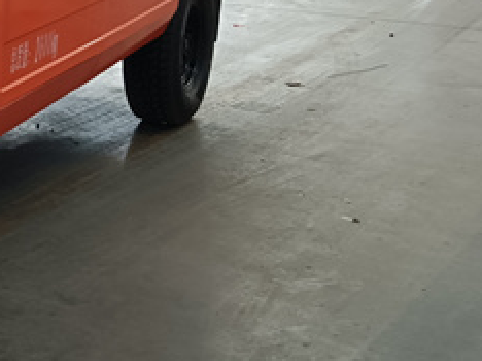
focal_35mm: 75
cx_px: -169
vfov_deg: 19.1
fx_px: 1043
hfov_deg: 22.8
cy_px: 11
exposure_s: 1/100
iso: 1350
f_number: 1.9
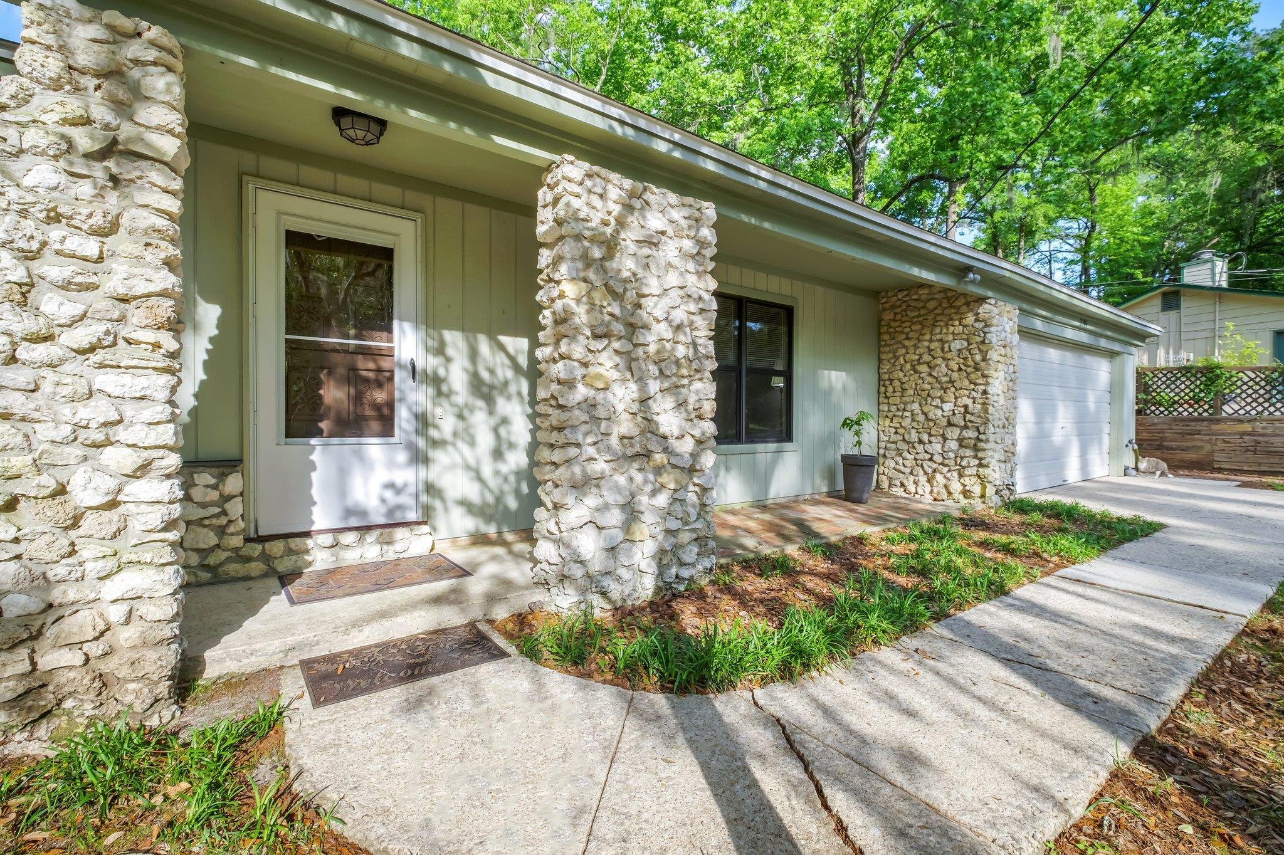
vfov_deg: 77.3
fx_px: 535
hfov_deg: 100.4
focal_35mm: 15
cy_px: 428
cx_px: 642
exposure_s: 1/850
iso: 320
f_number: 8
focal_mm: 10
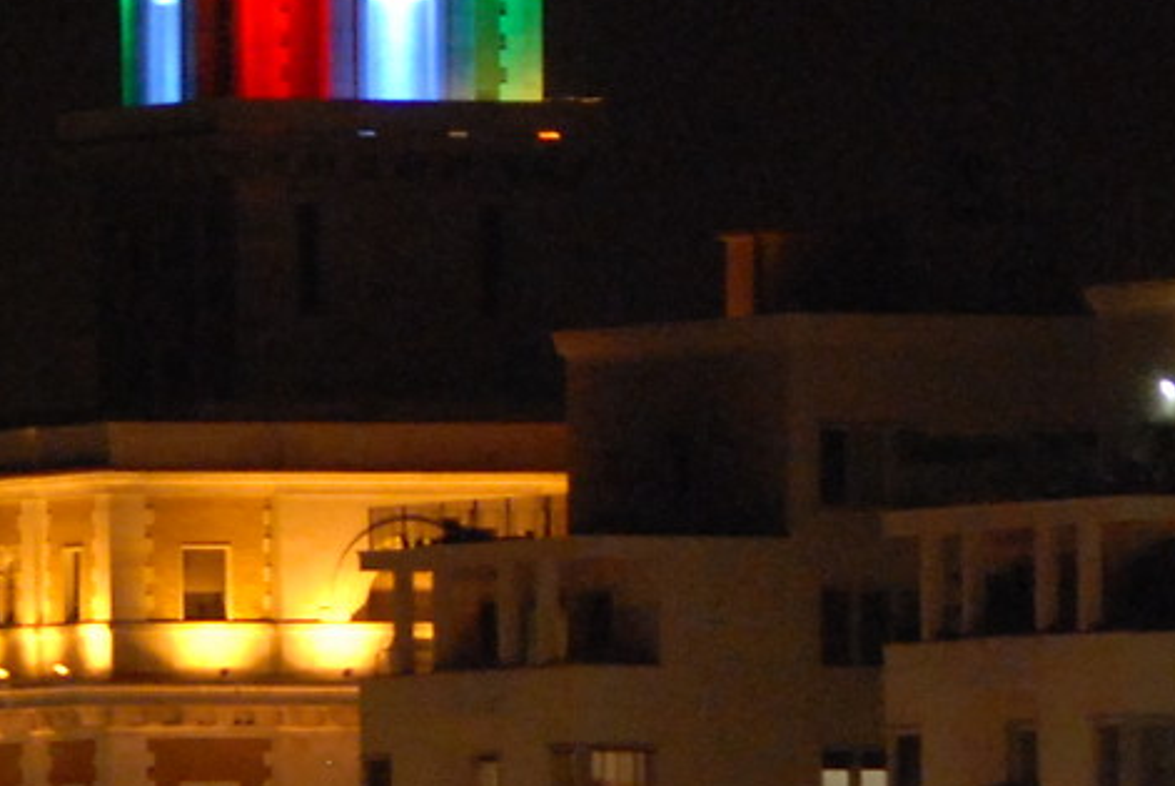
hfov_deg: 2.3
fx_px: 28977
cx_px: 75
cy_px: 210
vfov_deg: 1.6
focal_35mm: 887
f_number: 4.8
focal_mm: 116
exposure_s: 1/8
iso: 800
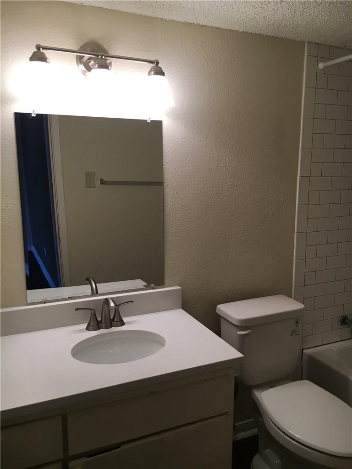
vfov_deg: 61.7
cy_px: 234
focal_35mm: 29
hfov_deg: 48.2
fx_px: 393
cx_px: 176
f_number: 2.2
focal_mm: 4.15
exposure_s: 1/40
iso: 25
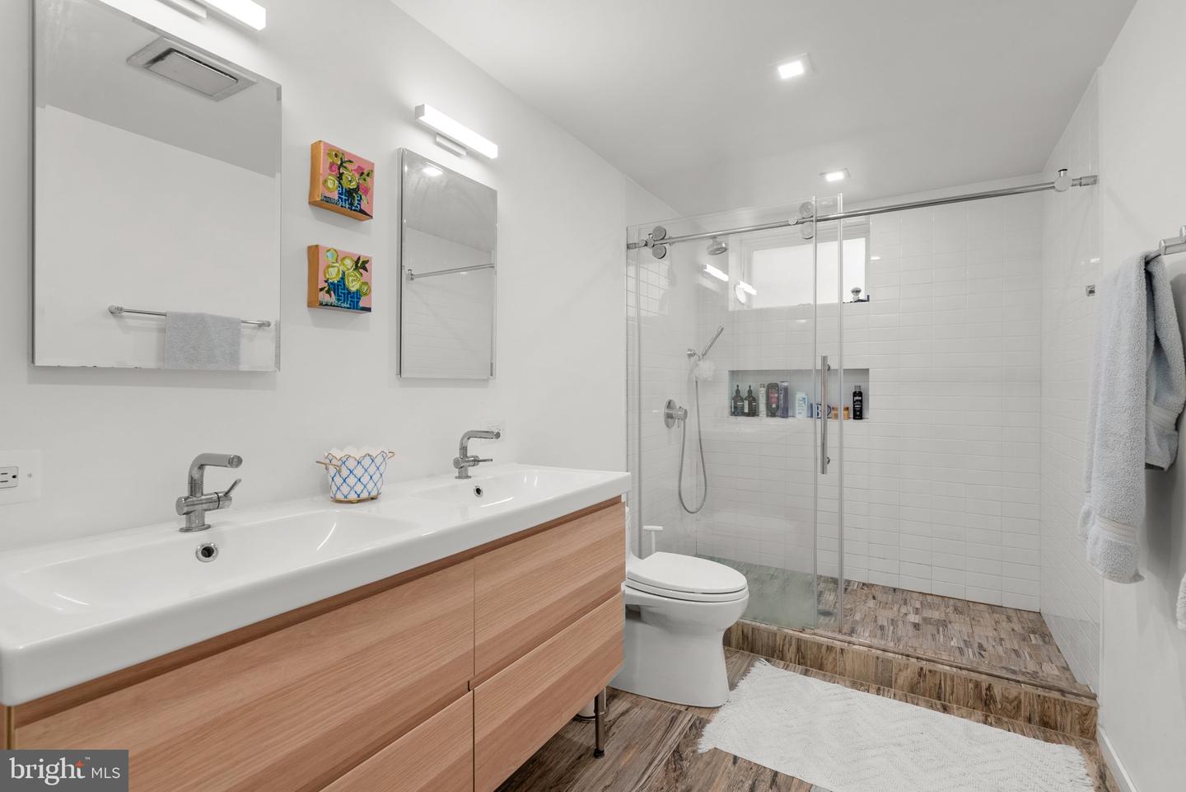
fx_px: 527
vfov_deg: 73.8
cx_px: 593
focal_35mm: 16
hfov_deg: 96.7
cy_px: 396
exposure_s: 1/8
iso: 250
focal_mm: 16
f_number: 8
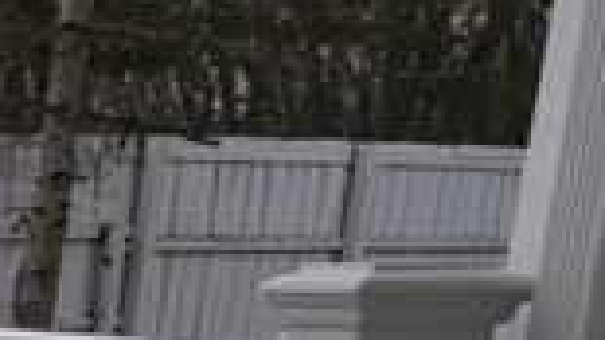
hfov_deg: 11.2
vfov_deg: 11.7
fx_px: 1555
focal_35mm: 97
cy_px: 573
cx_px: -1249
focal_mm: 14
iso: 500
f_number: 11
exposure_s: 1/500
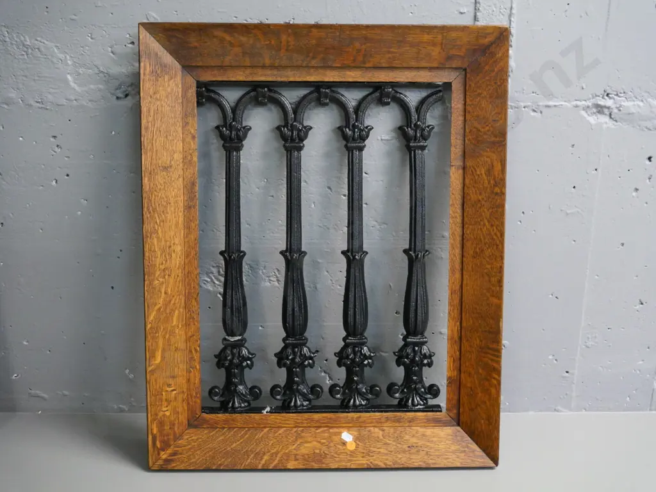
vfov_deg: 39.7
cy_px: 246
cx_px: 328
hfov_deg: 51.4
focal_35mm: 36
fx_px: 682
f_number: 5.6
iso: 3200
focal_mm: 18
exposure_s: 1/60
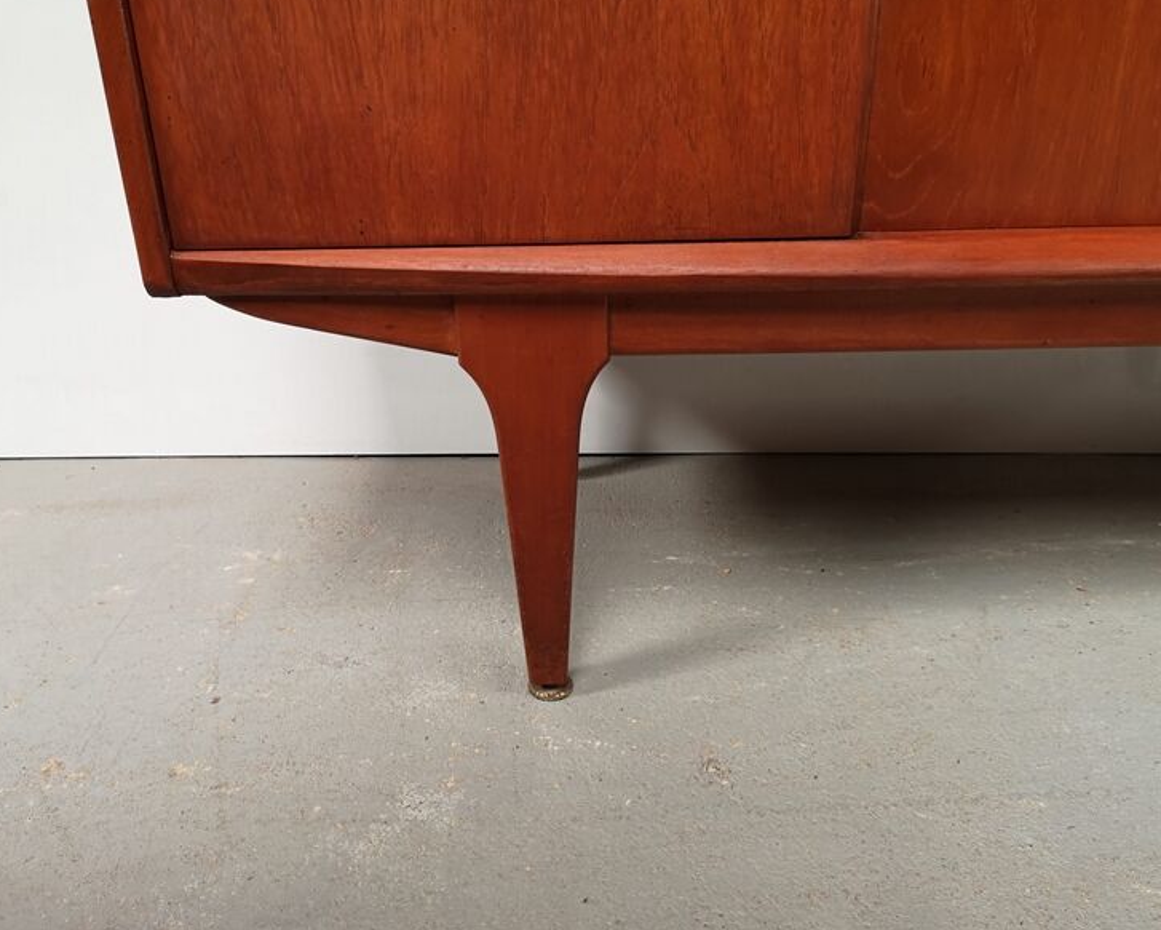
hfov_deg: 60.4
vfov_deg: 50.0
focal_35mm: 29
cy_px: 468
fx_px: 997
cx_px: 577
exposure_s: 1/60
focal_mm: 5.58
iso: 80
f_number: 1.8
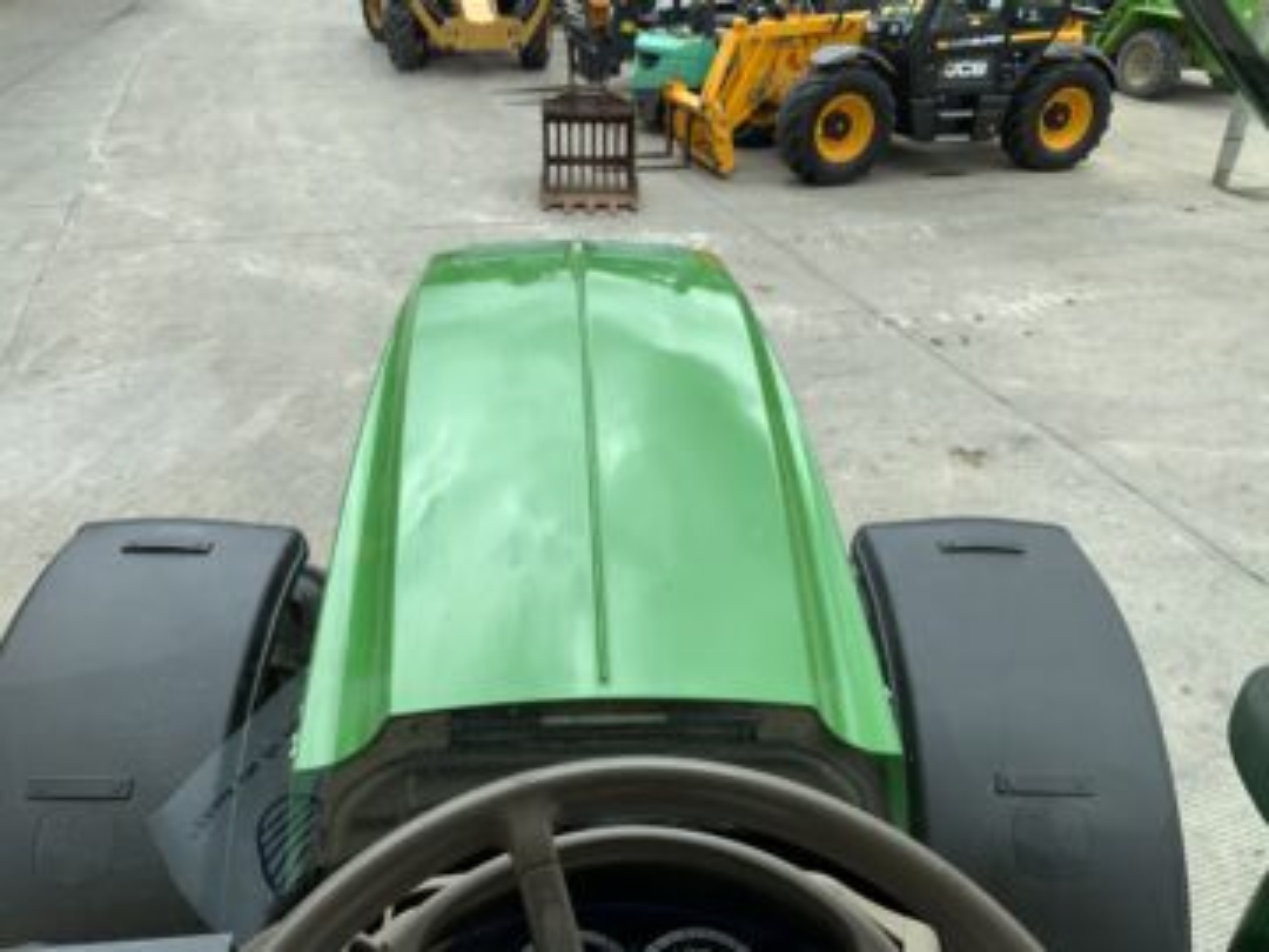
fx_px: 1063
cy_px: 476
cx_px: 634
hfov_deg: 61.7
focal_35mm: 29
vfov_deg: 48.2
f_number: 1.8
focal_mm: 3
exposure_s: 1/792
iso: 16
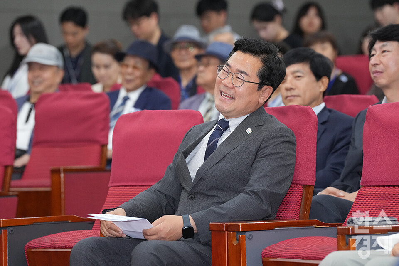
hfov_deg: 10.3
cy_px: 133
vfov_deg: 6.9
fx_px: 2216
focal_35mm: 200
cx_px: 200
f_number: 5
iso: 3200
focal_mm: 200
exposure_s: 1/200
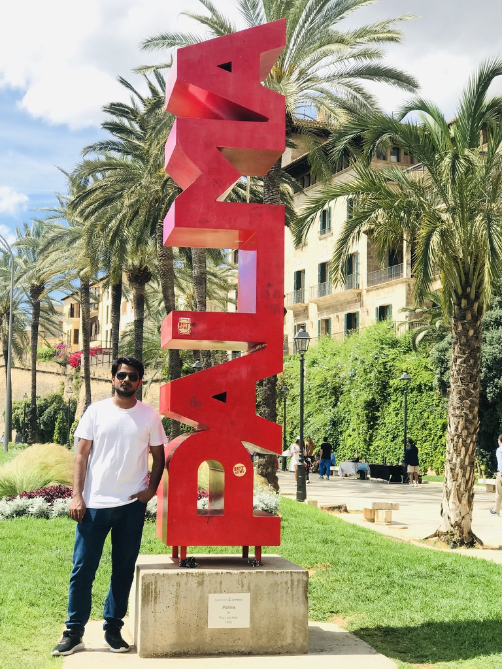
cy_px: 334
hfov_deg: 25.7
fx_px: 1102
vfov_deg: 33.8
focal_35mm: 57
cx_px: 251
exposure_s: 1/643
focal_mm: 6.6
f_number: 2.8
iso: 20
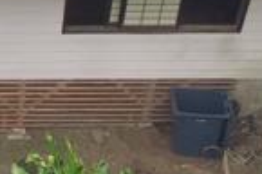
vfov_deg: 13.9
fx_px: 668
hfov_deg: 20.1
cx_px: -90
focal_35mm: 92
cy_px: -82
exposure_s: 1/107
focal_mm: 3.61
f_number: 2.8
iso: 100
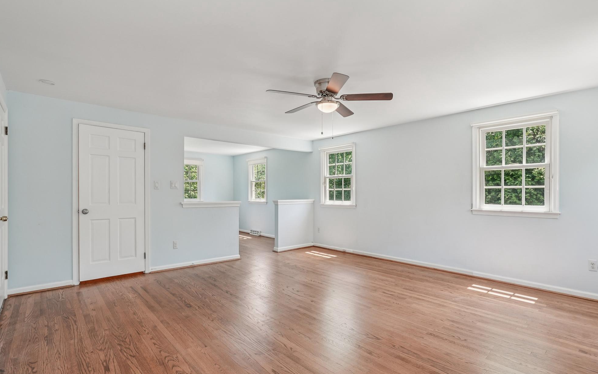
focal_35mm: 17
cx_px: 299
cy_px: 196
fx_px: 277
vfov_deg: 68.0
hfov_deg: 94.4
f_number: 8
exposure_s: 1/40
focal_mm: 16
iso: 400
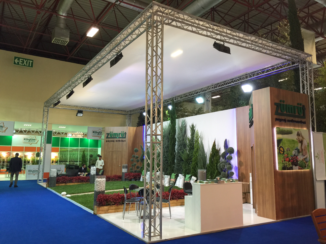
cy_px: 122
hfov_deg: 61.7
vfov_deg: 48.2
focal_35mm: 29
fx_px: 273
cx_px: 163
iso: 50
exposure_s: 1/33
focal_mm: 4.15
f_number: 2.2
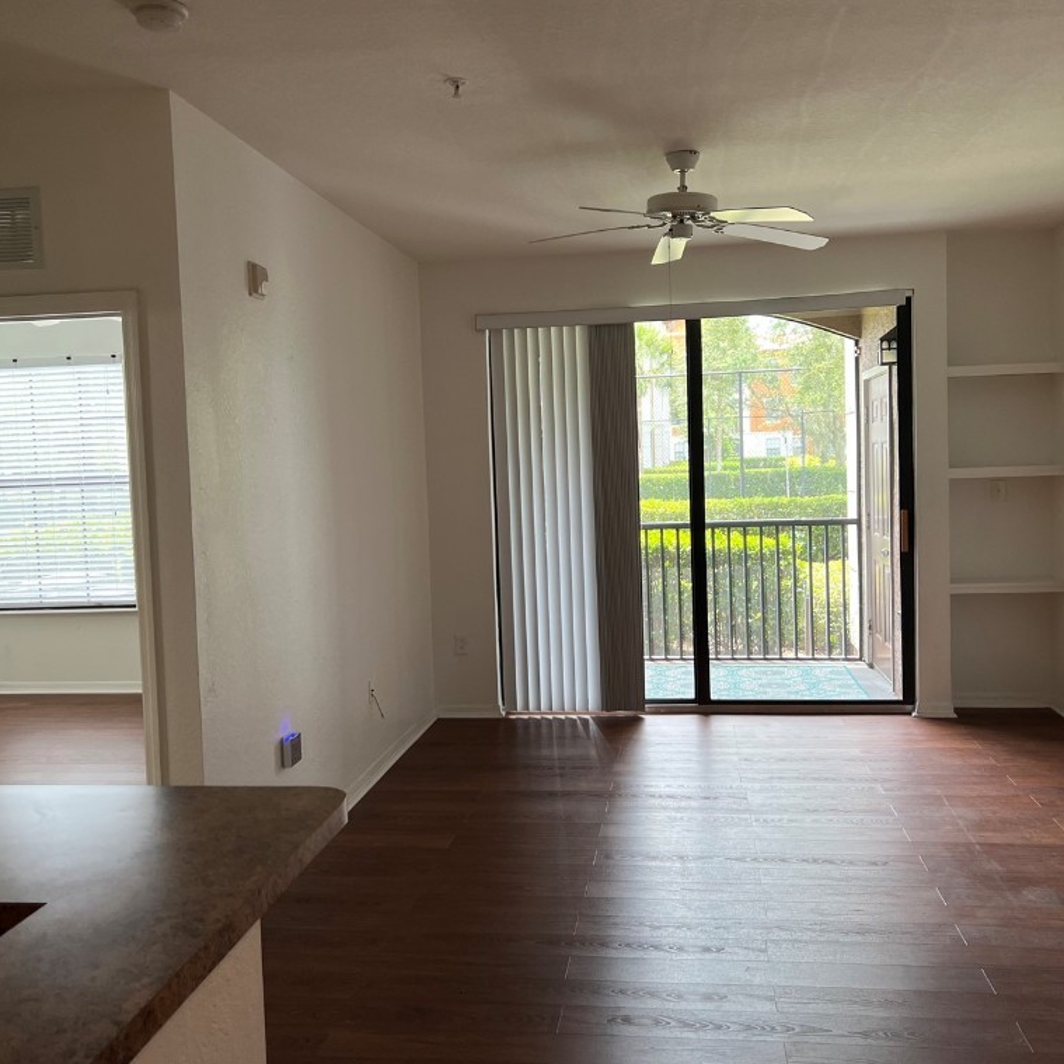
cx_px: 547
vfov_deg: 52.5
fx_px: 1078
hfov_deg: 52.5
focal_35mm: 31
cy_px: 527
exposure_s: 1/120
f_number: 1.5
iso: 64
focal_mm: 5.7
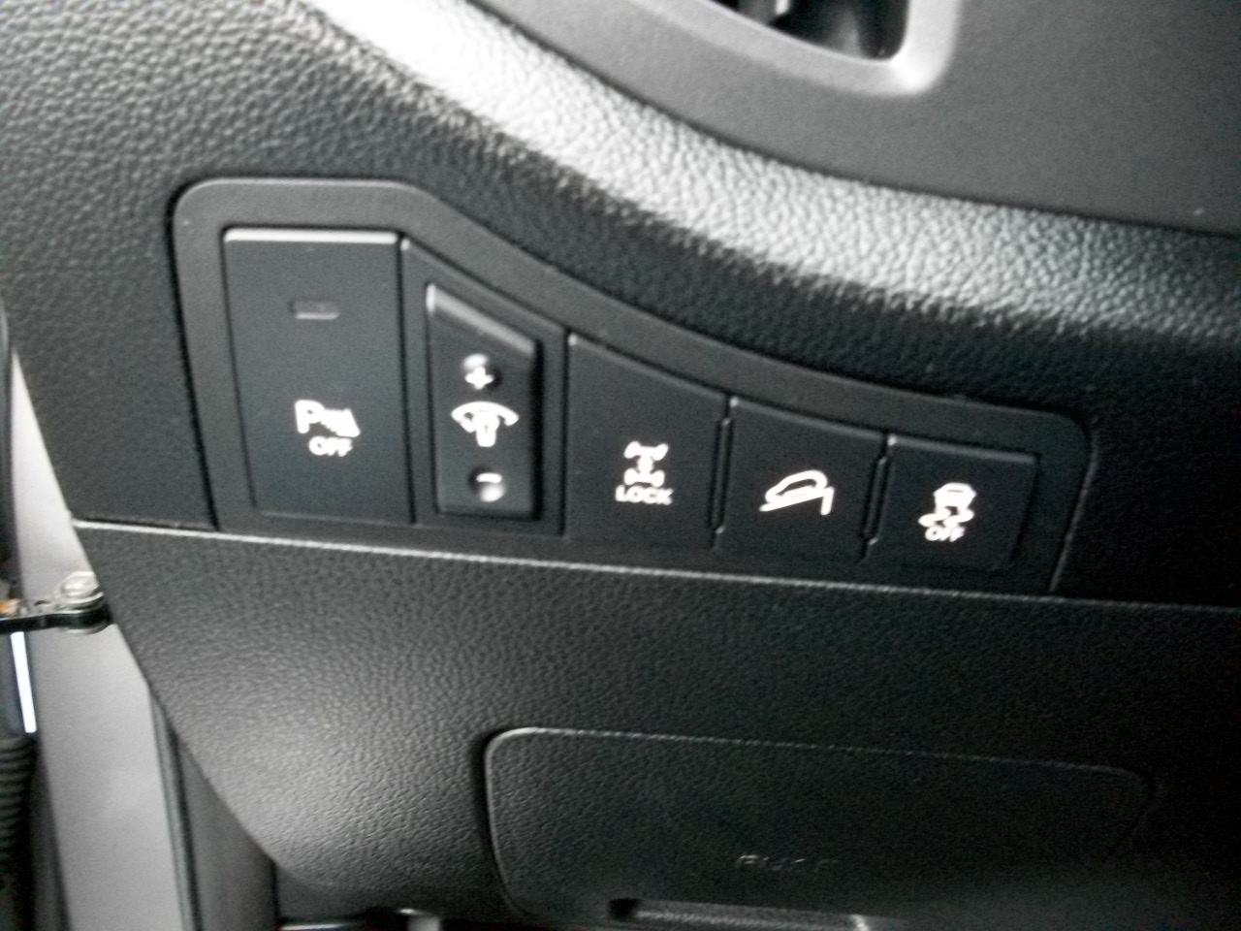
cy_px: 466
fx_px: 1255
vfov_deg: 40.7
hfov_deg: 52.6
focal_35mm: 35
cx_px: 620
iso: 800
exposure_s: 1/40
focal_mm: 6.3
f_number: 3.1
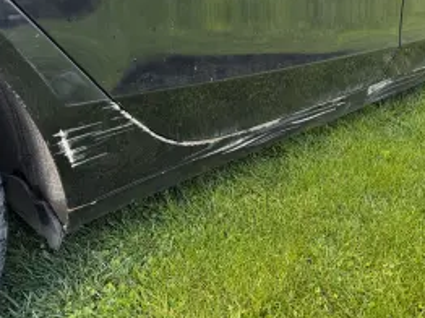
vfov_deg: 42.3
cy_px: 105
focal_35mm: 33
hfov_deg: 54.4
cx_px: 279
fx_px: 405
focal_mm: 6.76
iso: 64
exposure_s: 1/121
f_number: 1.78
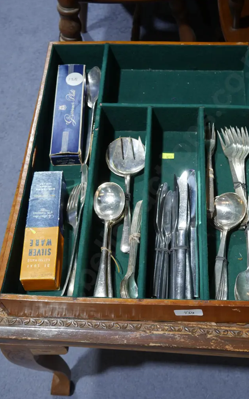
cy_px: 199
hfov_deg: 28.5
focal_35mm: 45
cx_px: 147
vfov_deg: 44.4
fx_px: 489
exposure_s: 1/60
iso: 400
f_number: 4.6
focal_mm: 21
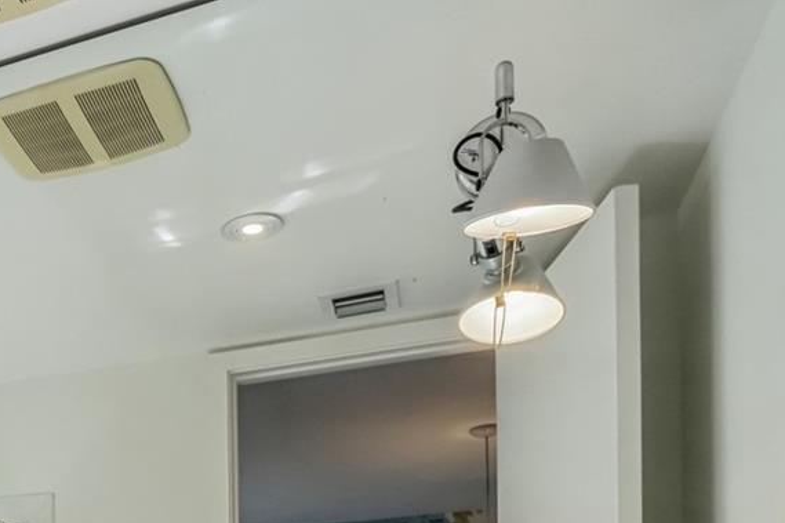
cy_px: 712
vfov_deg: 25.1
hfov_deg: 36.9
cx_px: -73
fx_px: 981
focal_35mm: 45
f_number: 8
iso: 400
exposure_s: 1/80
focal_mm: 16
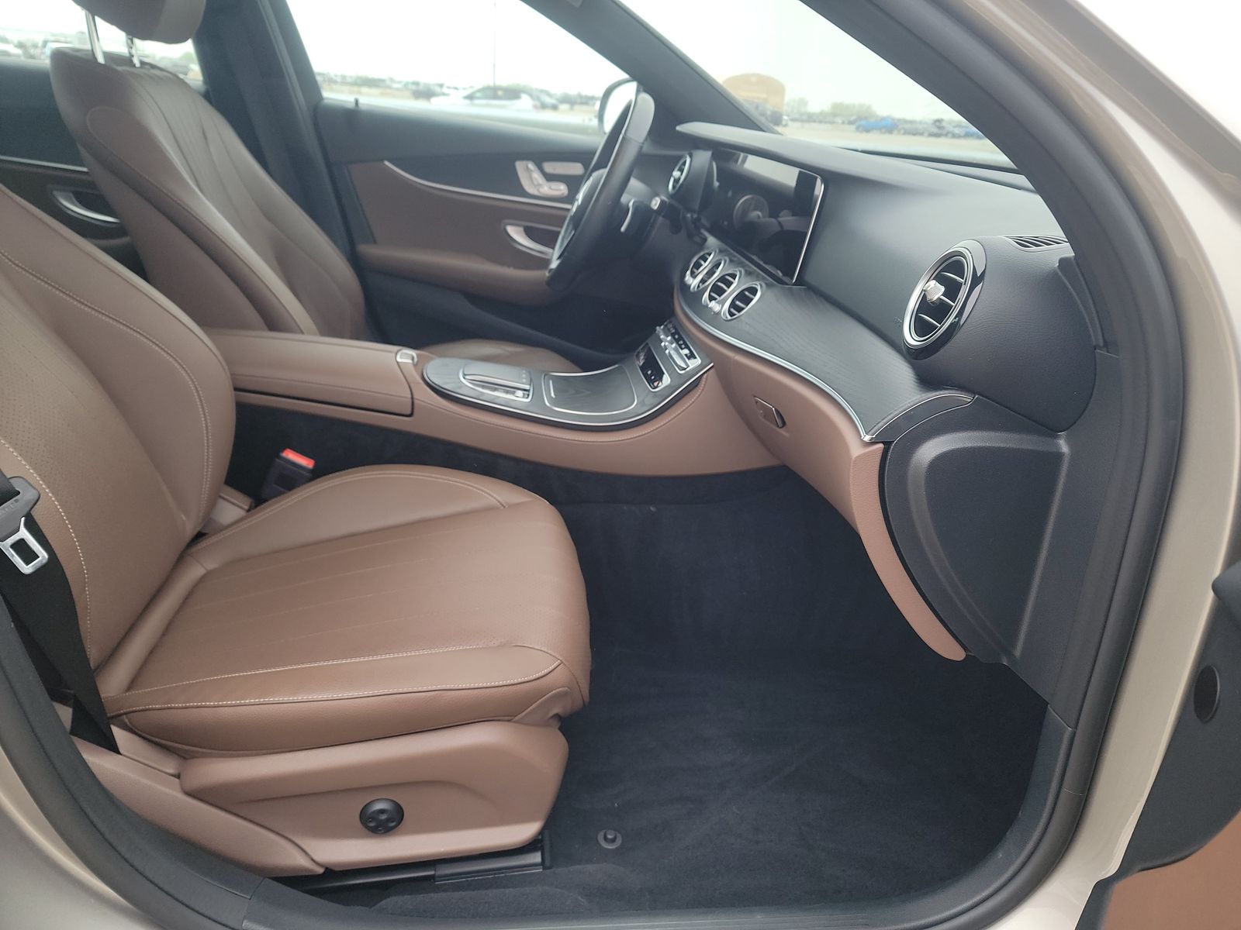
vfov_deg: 56.8
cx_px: 620
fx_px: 860
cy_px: 465
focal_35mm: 24
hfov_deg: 71.6
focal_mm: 6.7
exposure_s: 1/59
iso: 119
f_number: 1.8
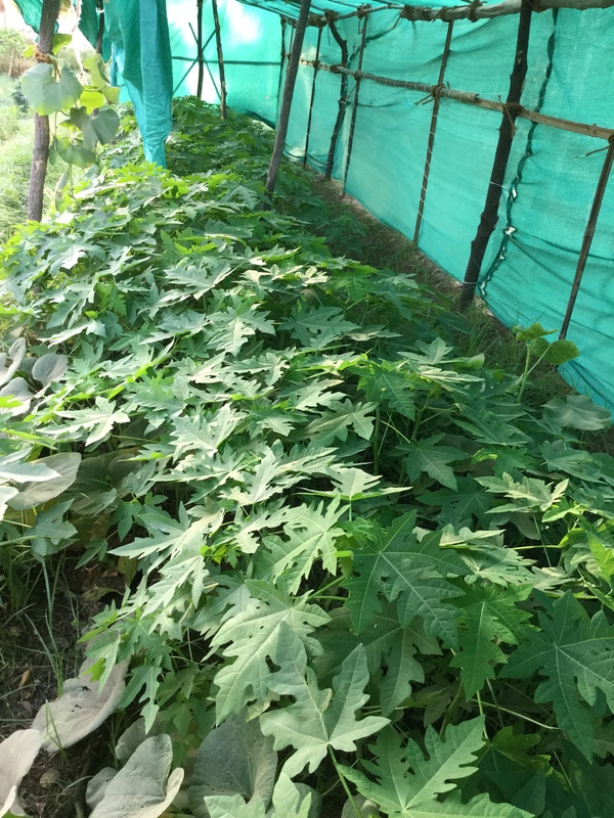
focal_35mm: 31
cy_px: 409
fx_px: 733
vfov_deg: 58.4
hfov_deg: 45.4
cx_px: 307
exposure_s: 1/33
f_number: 2.4
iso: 32
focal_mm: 3.3
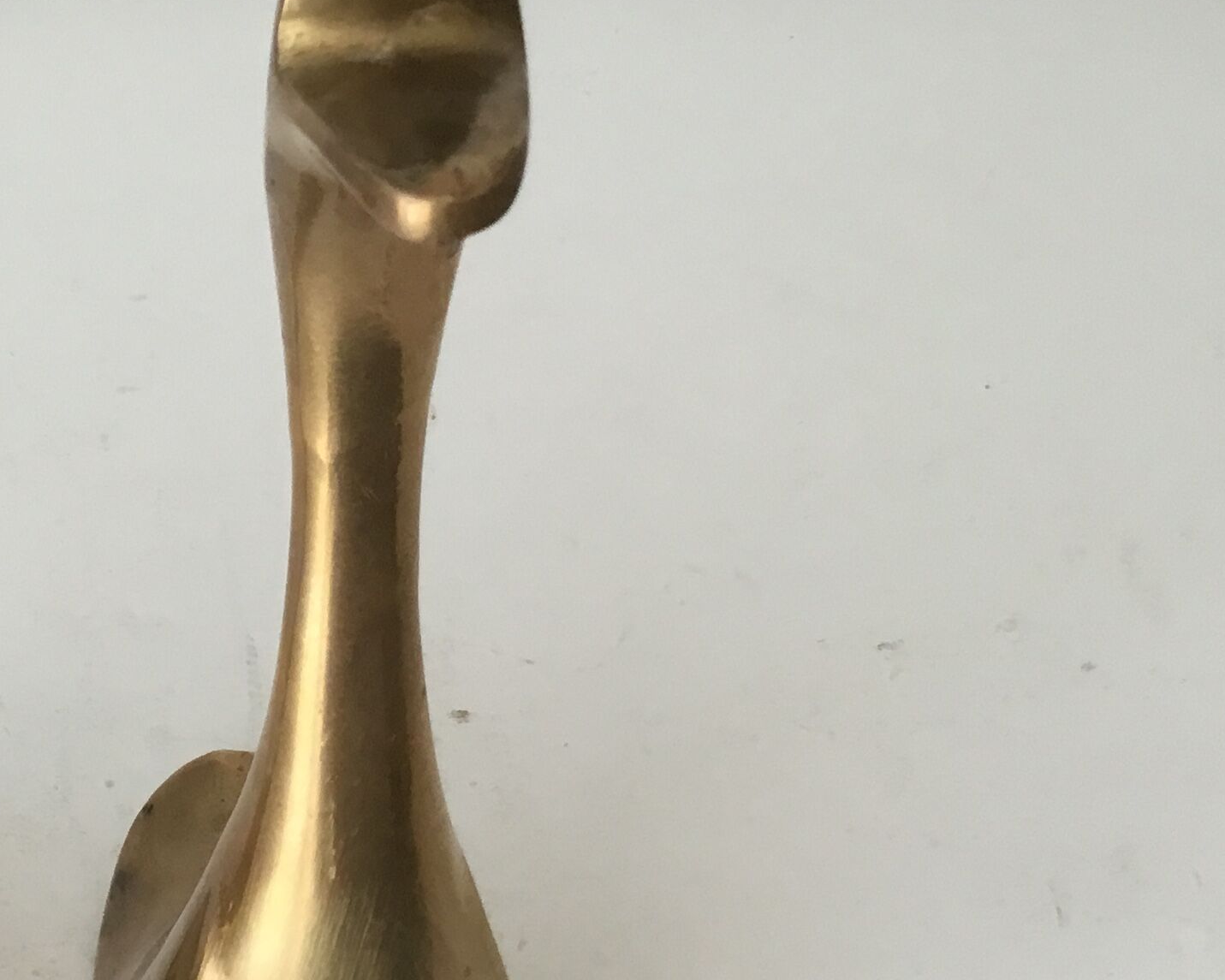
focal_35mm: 69
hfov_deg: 26.3
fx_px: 2502
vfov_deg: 22.2
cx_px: 55
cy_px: 508
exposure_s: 1/33
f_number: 2.4
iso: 32
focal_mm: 3.3
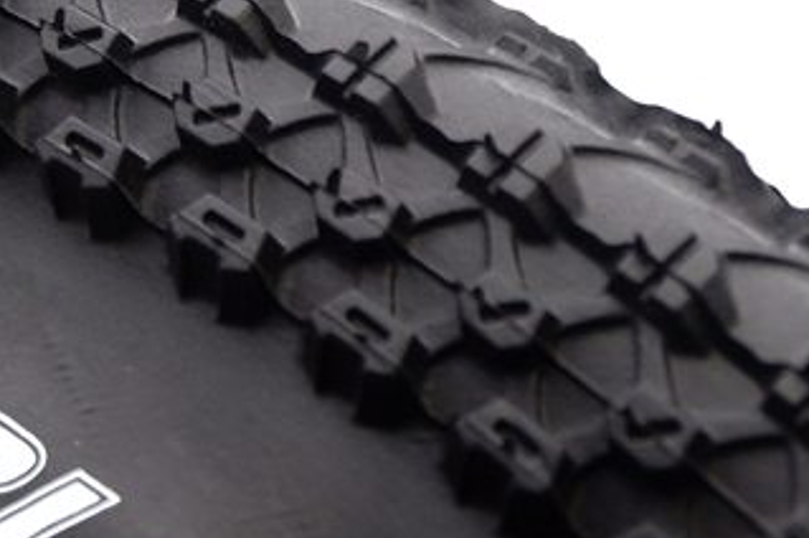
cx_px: -218
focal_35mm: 178
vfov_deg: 7.6
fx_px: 3996
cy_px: -203
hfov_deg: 11.3
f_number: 5
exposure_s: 1/125
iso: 200
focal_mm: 28
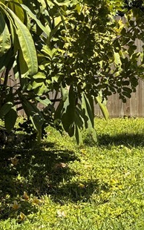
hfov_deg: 14.1
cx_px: 159
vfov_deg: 22.7
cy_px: 90
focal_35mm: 91
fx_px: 571
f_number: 1.6
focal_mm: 5.96
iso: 50
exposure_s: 1/1953
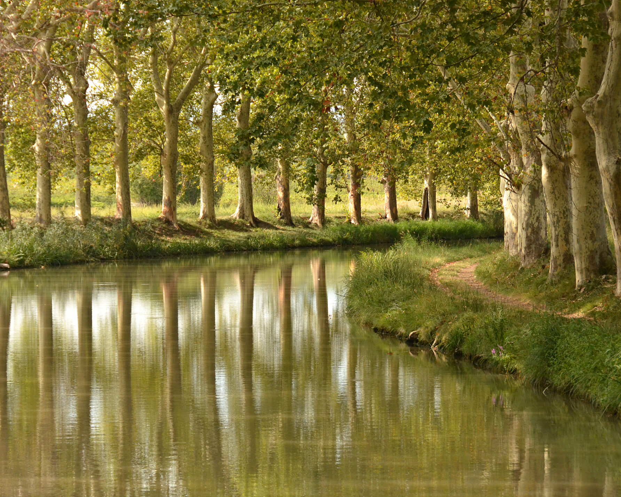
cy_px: 249
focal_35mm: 162
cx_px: 315
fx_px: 2970
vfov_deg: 9.6
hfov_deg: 11.9
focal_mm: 95
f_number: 8
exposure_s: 1/1600
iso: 1600
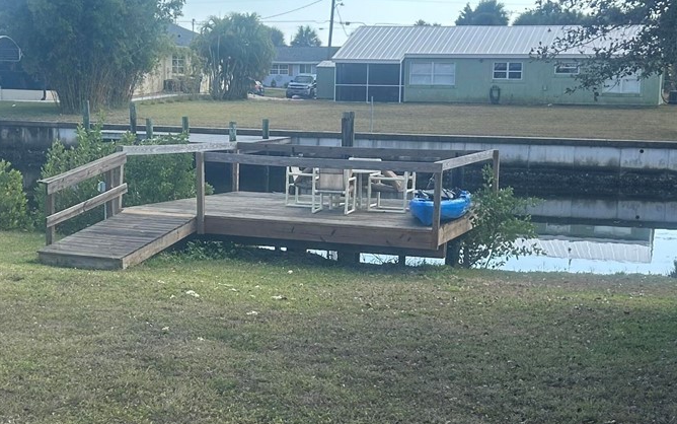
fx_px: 1218
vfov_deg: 19.7
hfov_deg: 31.0
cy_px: 267
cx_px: 288
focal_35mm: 66
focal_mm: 5.7
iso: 50
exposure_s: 1/1934
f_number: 1.5
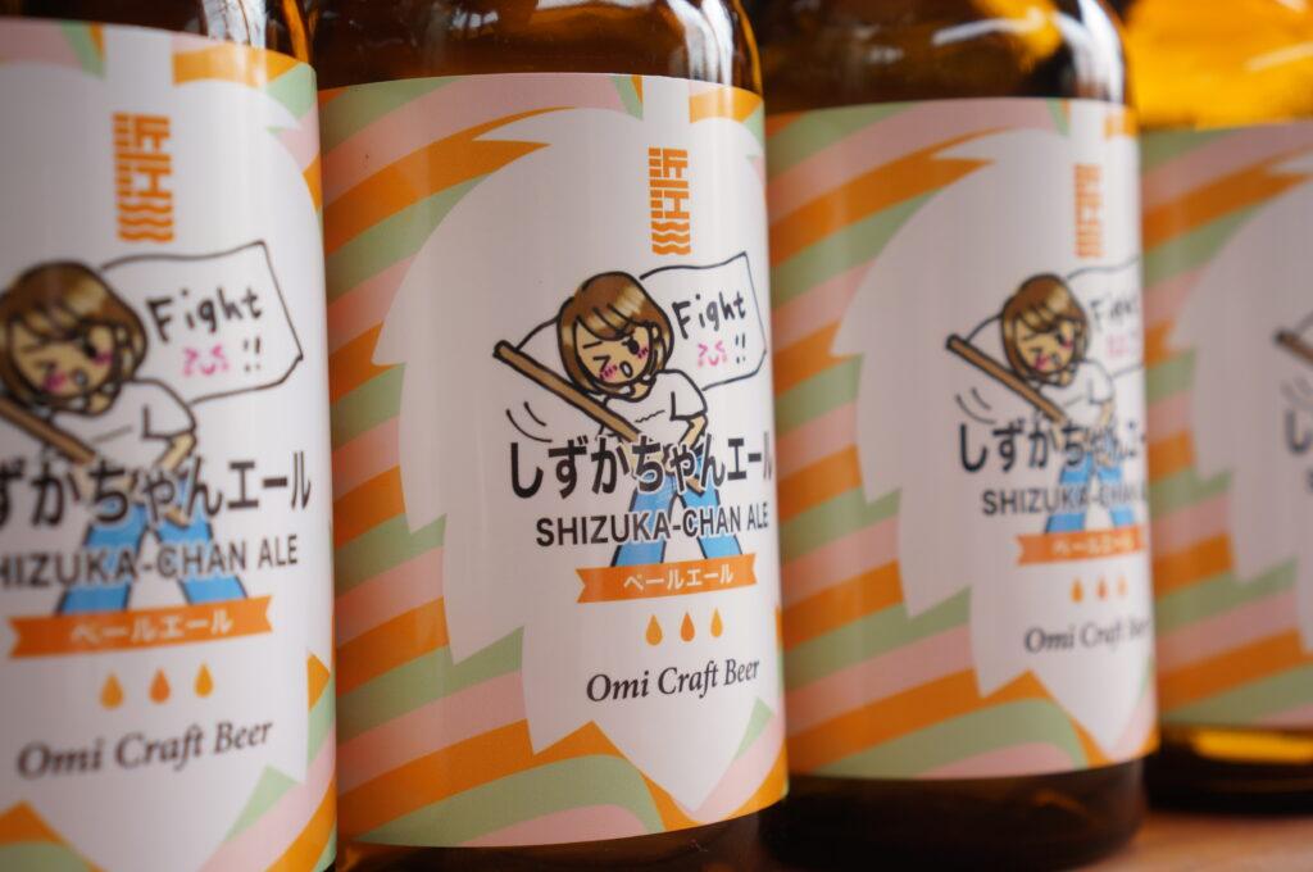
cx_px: 656
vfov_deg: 25.7
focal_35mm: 52
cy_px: 436
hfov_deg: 37.9
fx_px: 1912
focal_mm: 35
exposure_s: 1/80
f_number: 4.5
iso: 100
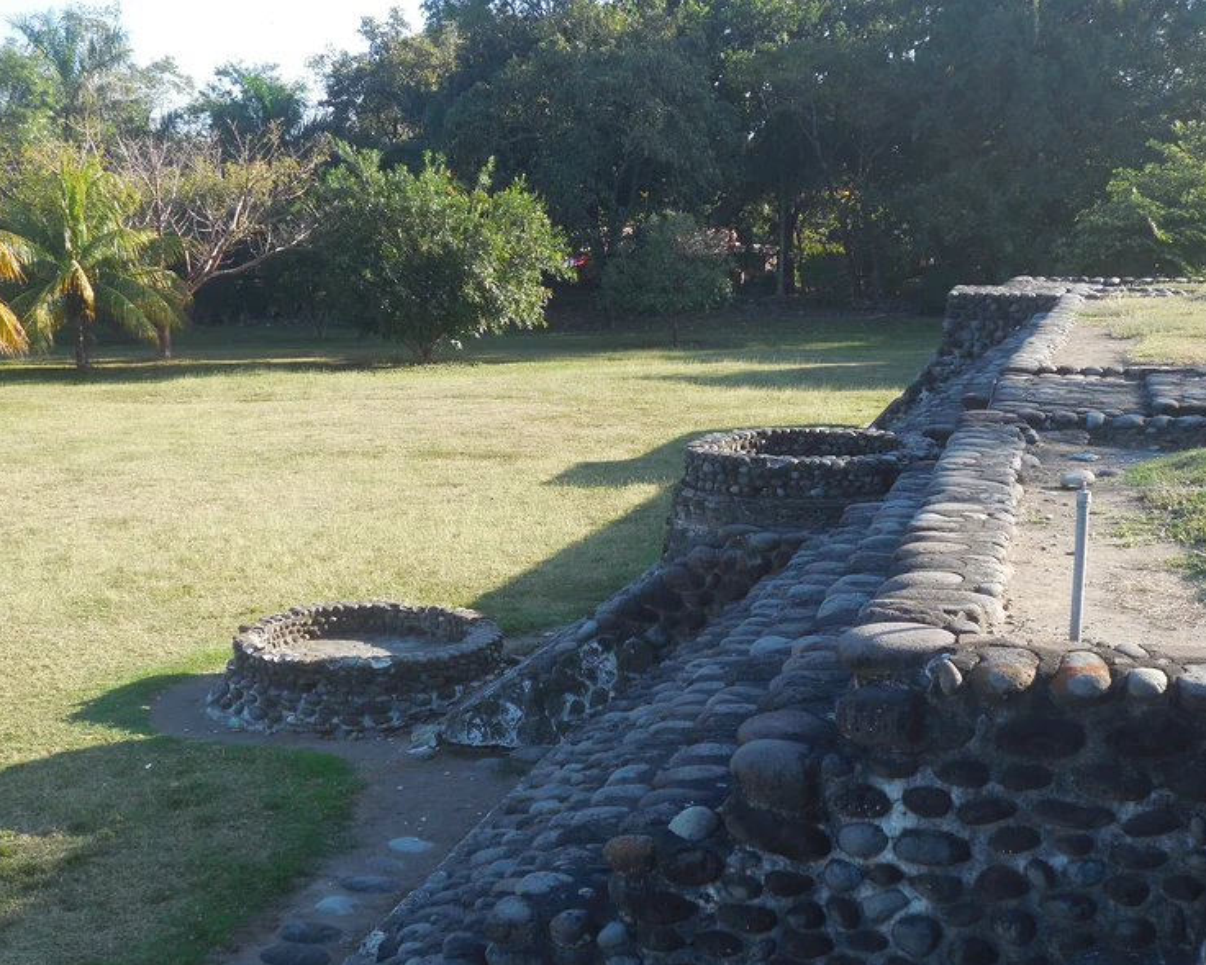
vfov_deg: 29.1
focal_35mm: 52
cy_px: 490
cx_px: 588
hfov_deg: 36.0
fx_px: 1856
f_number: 4.8
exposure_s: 1/160
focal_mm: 8.8
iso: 125
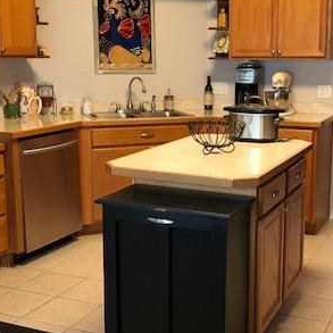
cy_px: 158
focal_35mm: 54
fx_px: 588
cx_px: 207
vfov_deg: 31.6
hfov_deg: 31.5
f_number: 1.8
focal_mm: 3.99
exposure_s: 1/15
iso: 40
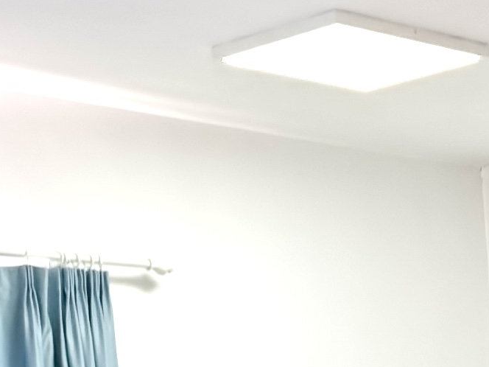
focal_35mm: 148
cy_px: 730
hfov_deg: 12.0
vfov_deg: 9.4
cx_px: 962
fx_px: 2091
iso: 80
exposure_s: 1/100
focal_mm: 6.98
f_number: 1.4
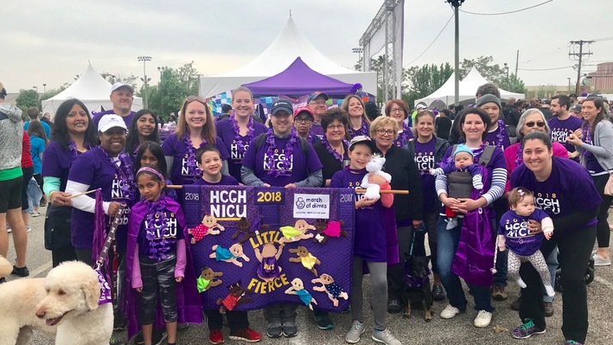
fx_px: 504
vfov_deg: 37.8
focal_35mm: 31
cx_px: 310
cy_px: 170
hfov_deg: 62.6
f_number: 1.8
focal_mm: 3.99
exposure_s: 1/818
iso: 20
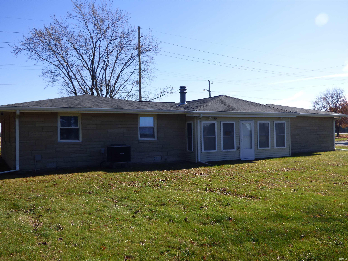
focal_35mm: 33
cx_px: 174
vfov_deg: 42.9
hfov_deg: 55.4
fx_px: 332
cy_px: 130
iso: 100
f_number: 3.4
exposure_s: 1/800
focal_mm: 5.78
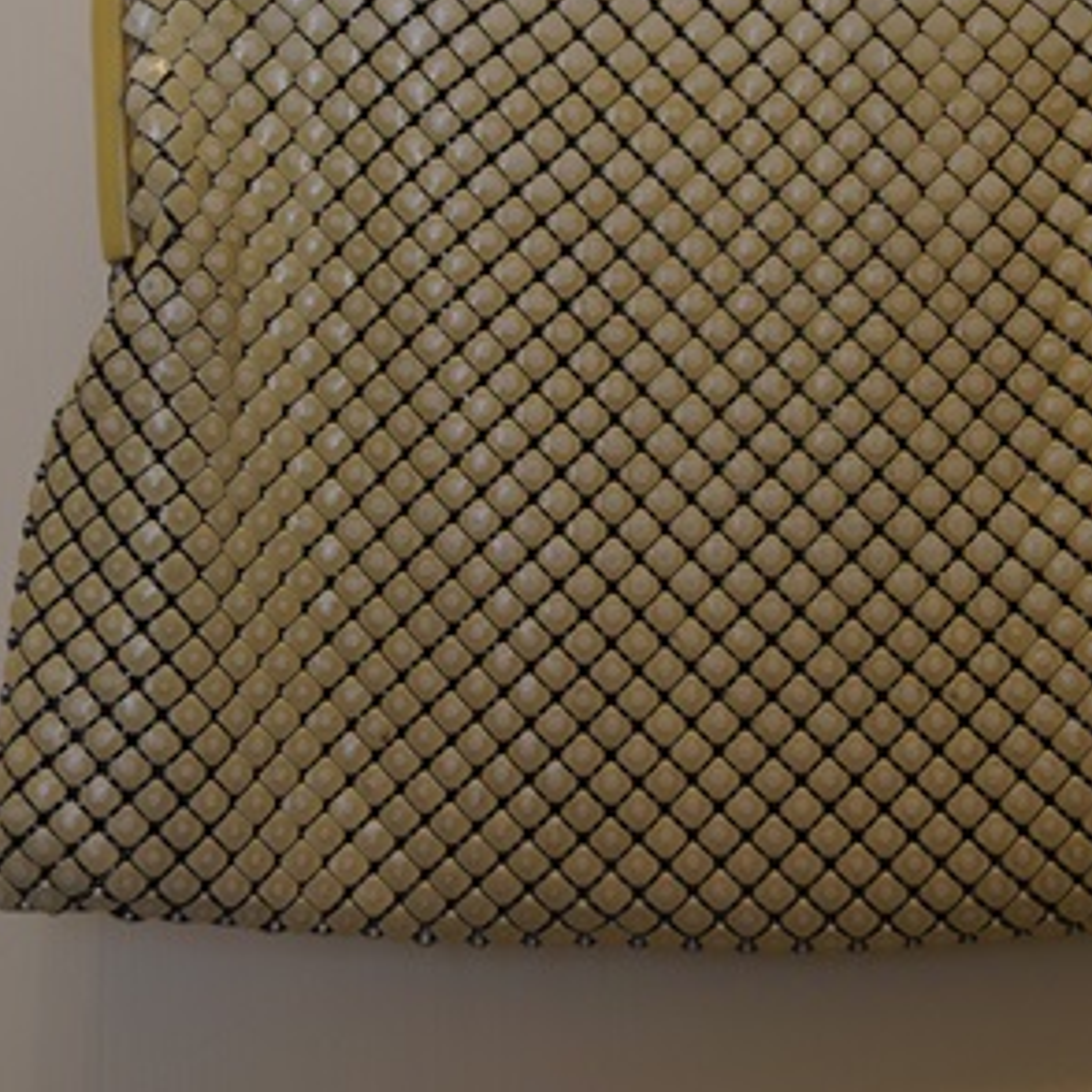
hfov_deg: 19.1
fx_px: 3248
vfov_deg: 18.9
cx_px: 576
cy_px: 262
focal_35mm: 91
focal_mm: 30
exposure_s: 1/60
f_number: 4.5
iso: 250
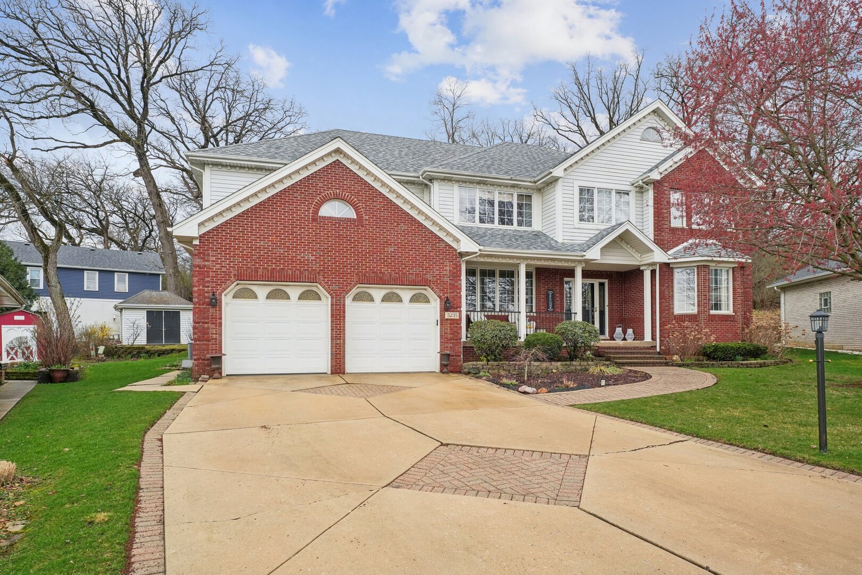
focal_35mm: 20
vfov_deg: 60.7
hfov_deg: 82.6
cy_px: 288
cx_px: 431
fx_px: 491
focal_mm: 20.5
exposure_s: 1/200
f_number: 7.1
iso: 400
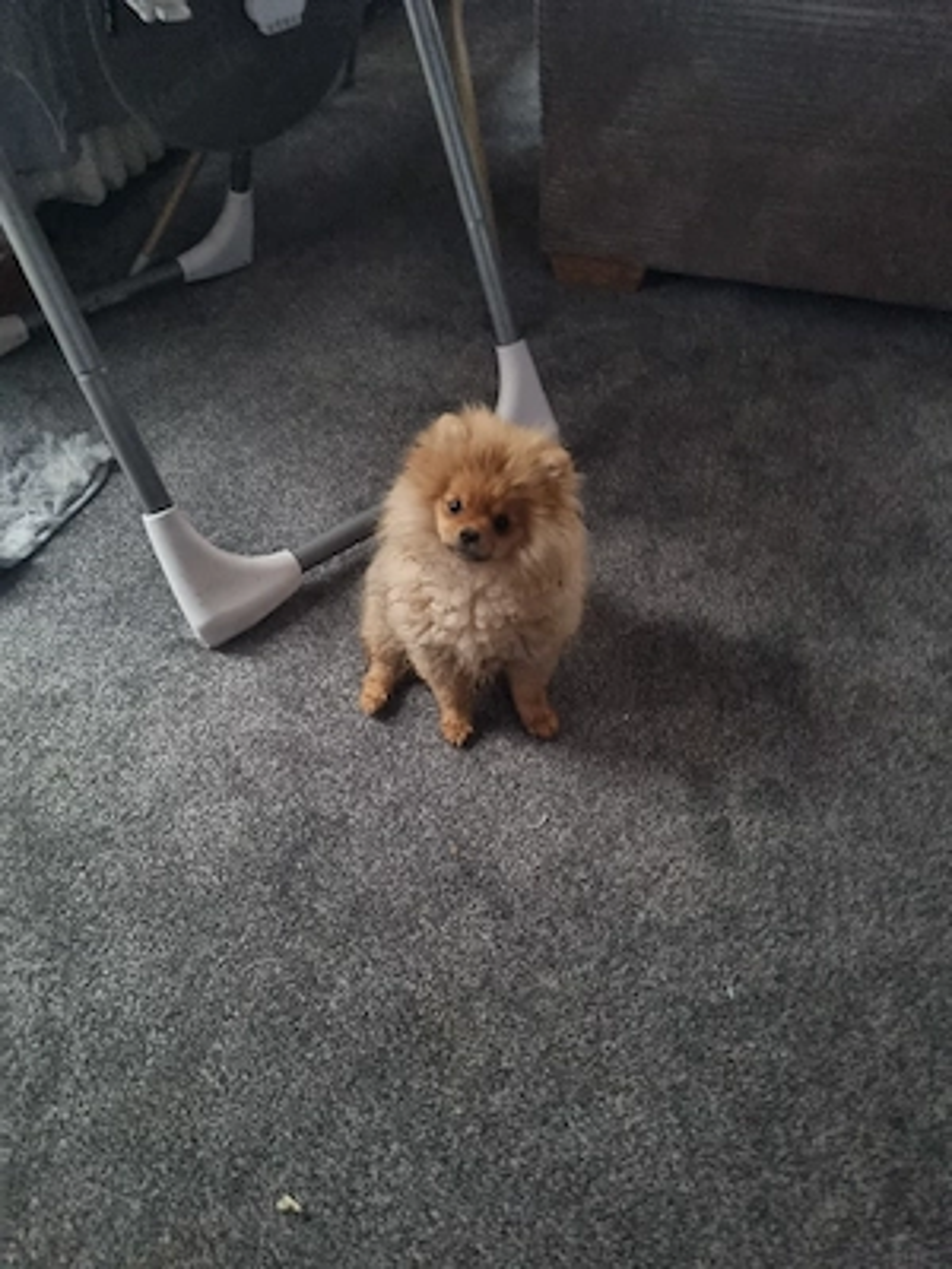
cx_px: 476
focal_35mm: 26
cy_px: 634
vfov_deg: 67.3
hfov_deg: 53.1
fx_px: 953
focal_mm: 5.4
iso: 1600
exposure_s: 1/25
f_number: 1.8
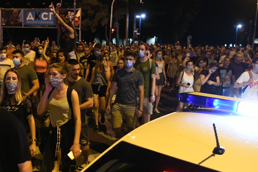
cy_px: 88
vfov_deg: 34.2
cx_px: 87
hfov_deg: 48.8
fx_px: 280
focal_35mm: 39
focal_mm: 24
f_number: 4
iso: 8000
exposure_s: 1/100
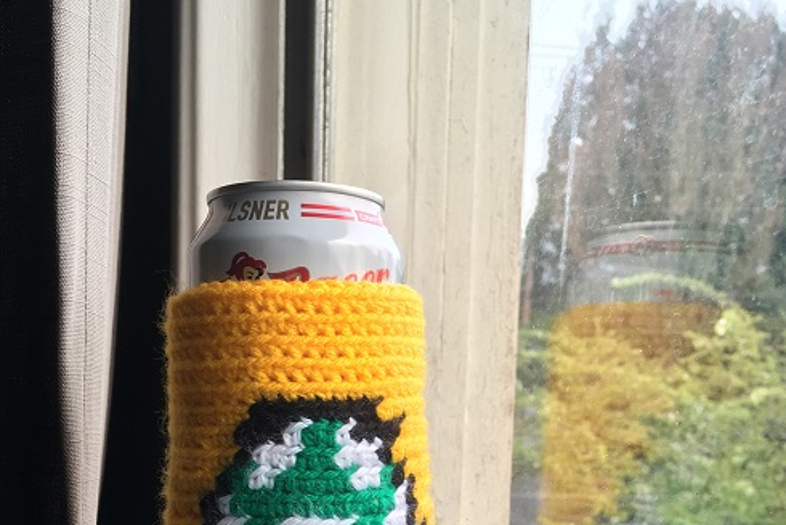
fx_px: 895
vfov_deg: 31.1
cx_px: 398
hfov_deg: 47.4
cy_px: 474
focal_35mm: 41
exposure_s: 1/30
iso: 32
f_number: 2.2
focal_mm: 4.15
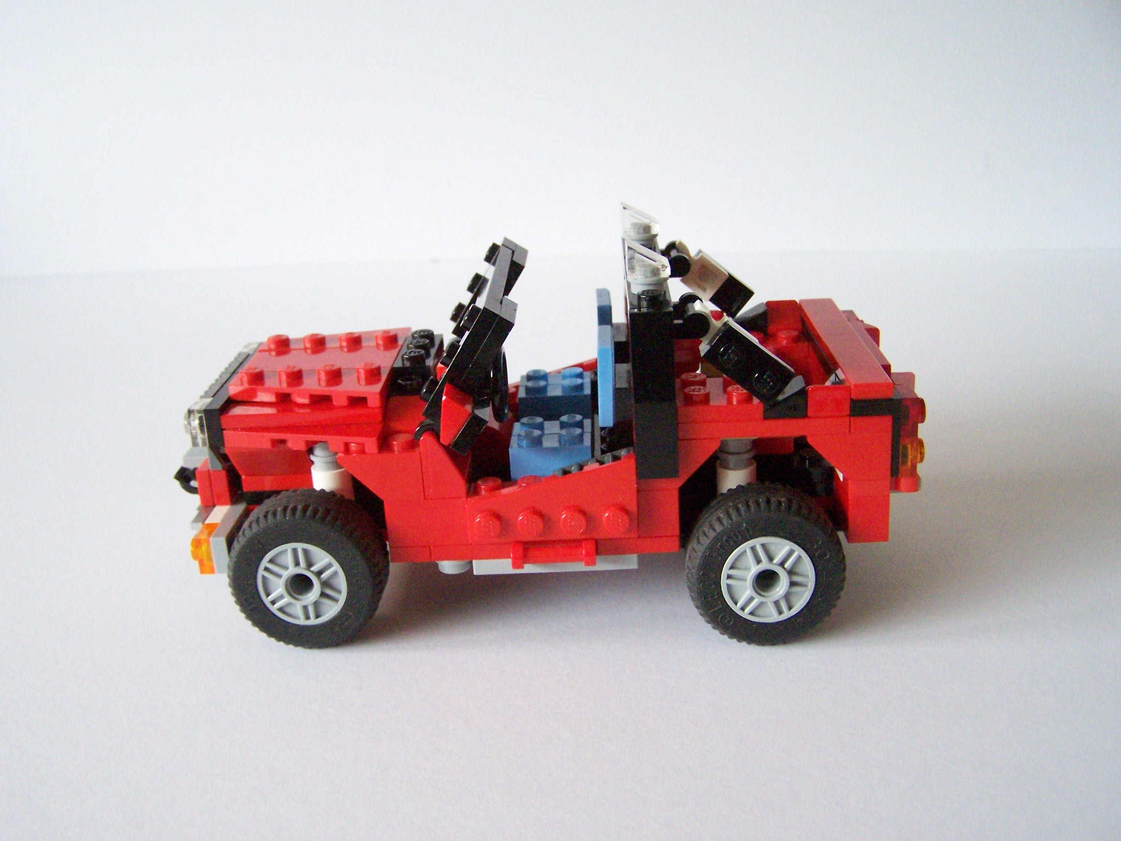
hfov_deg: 49.0
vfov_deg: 37.7
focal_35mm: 38
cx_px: 560
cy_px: 420
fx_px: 1231
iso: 400
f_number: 2.8
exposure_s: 1/90
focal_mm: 6.3
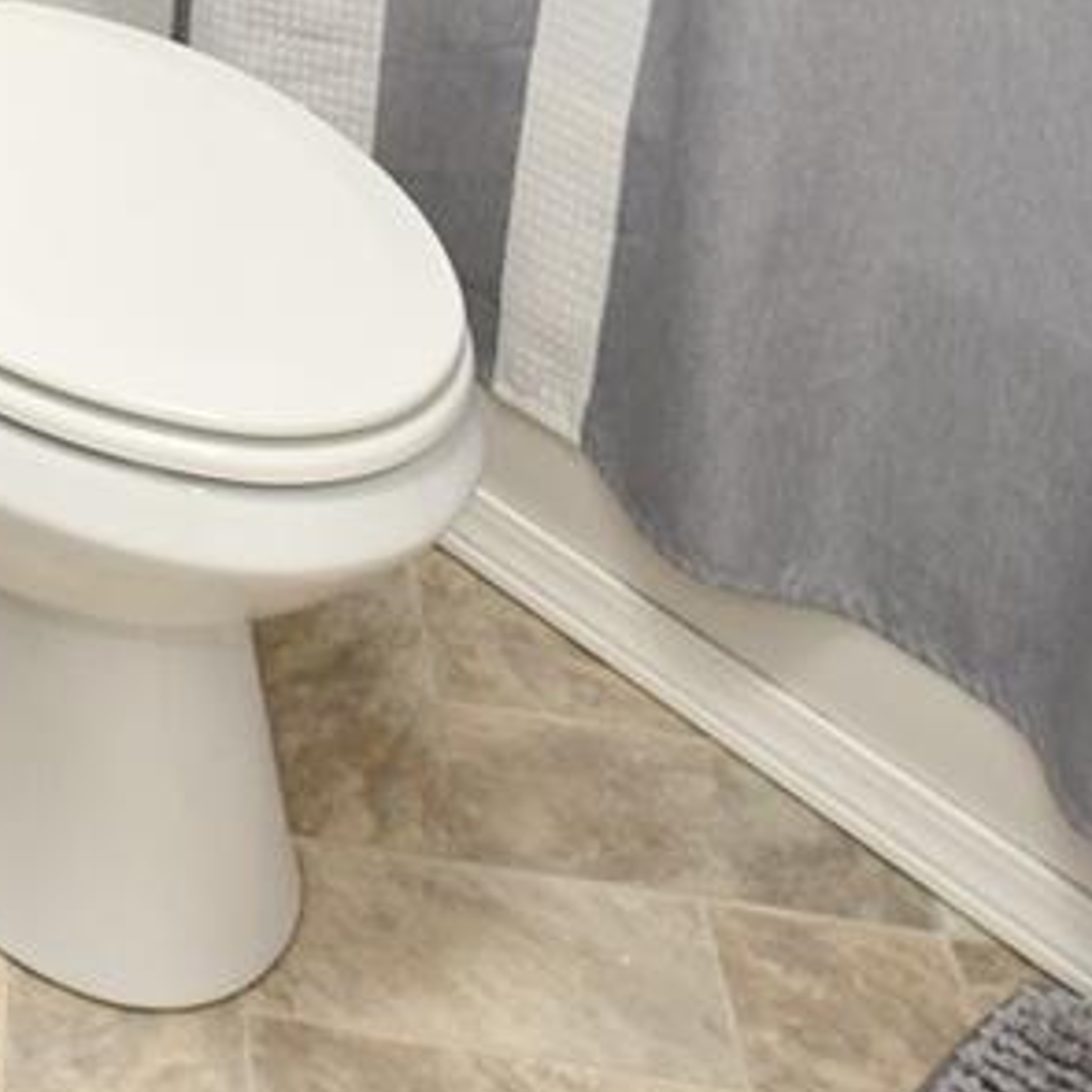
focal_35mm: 69
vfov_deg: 19.8
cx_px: -644
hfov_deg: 20.5
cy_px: -763
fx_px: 2463
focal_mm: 10
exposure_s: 1/250
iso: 800
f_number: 4
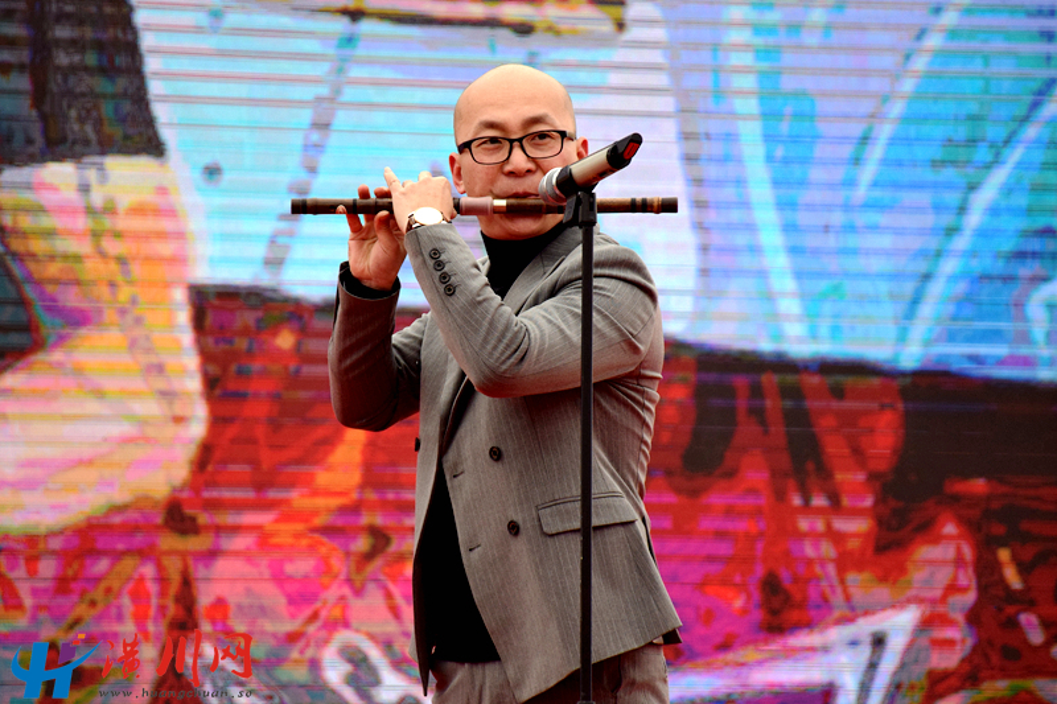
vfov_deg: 6.5
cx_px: 528
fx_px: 6164
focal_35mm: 210
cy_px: 352
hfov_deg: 9.8
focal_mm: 140
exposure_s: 1/1000
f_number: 5.6
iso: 640
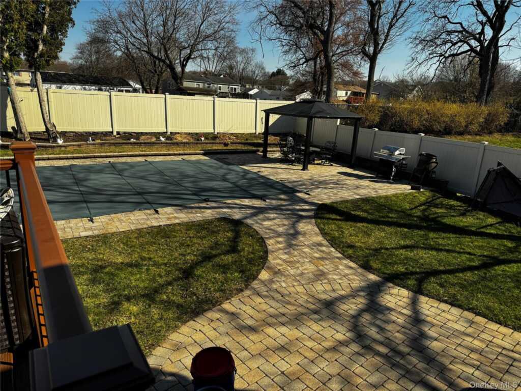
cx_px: 260
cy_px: 196
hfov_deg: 71.6
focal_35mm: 24
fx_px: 361
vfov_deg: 56.8
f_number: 1.78
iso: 80
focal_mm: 6.76
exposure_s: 1/995
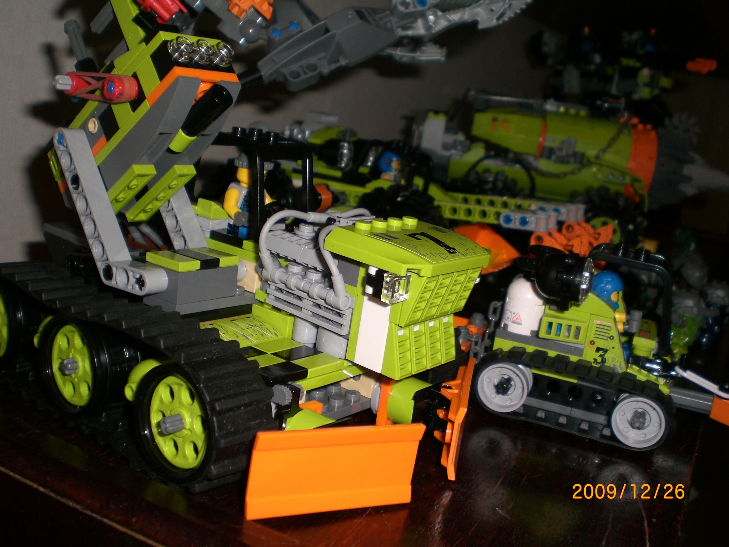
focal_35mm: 38
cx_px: 364
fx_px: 800
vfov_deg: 37.7
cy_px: 274
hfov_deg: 49.0
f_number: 3.1
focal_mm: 6.3
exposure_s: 1/60
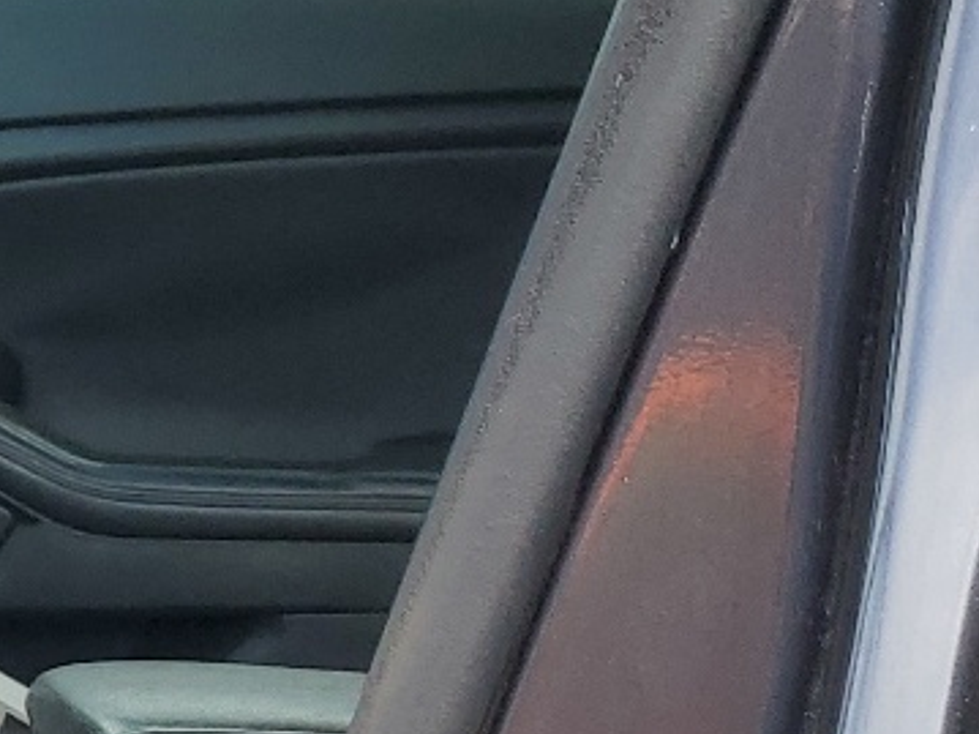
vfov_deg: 12.6
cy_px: 791
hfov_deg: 14.8
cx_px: -788
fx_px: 3280
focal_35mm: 116
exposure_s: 1/625
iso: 50
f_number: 1.5
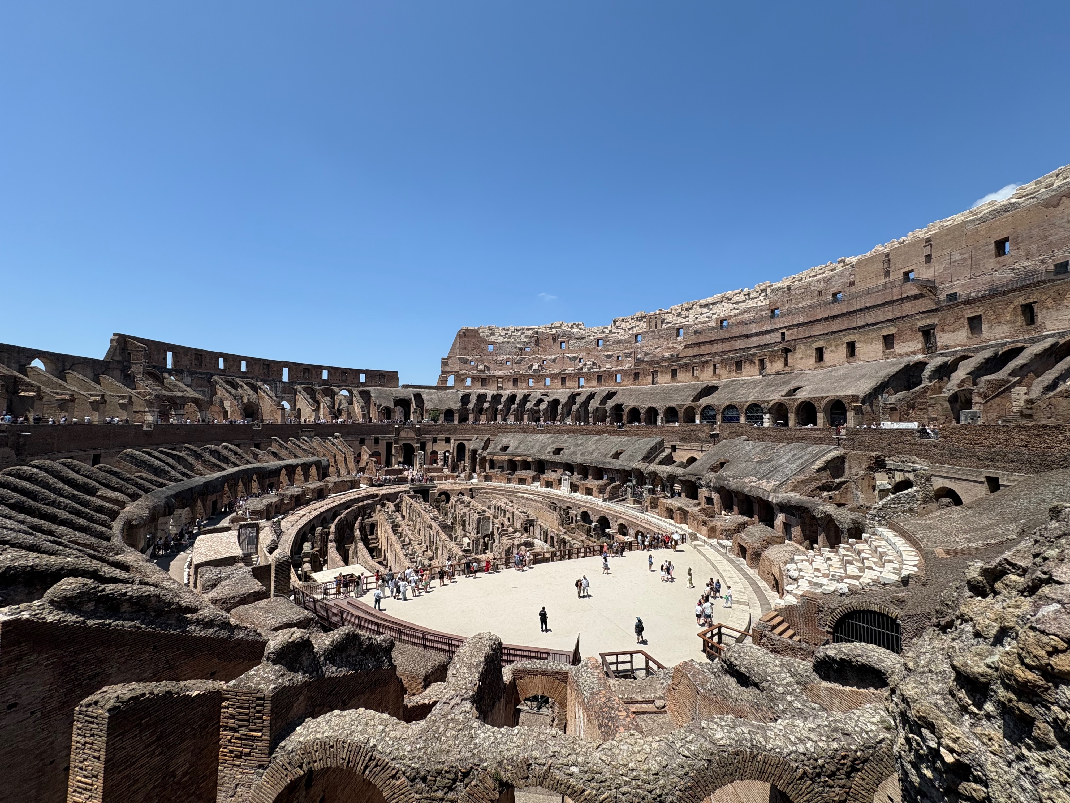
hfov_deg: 102.1
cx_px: 535
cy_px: 402
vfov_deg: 85.7
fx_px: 433
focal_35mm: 14
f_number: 2.2
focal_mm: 2.22
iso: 50
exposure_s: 1/2208
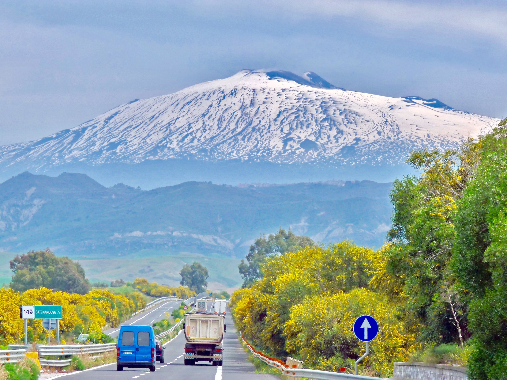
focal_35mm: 218
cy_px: 190
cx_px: 254
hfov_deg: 9.1
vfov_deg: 6.8
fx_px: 3193
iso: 160
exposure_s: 1/500
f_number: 7.1
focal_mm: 38.8
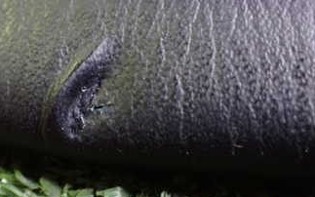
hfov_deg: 34.2
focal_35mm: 59
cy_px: 102
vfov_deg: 22.0
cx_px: 103
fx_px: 507
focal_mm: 5.4
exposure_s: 1/30
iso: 800
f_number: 2.3
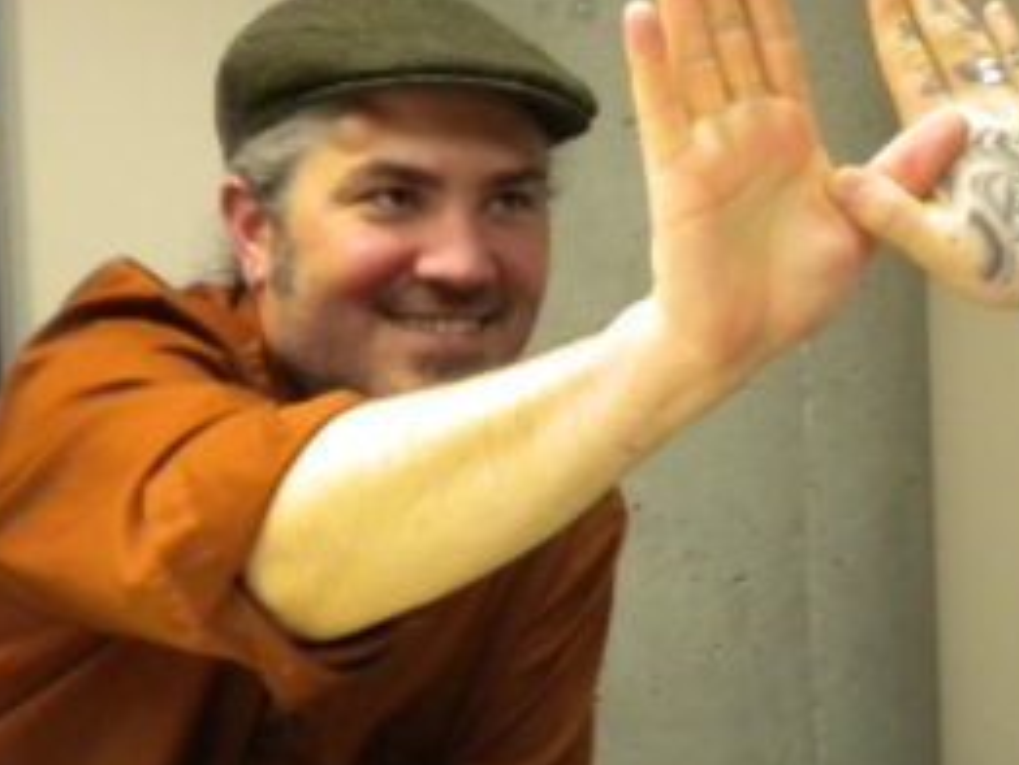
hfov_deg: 21.4
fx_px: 2562
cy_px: 316
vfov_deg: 17.0
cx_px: 1097
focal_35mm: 87
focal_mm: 6.3
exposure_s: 1/13.3
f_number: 3.1
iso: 400
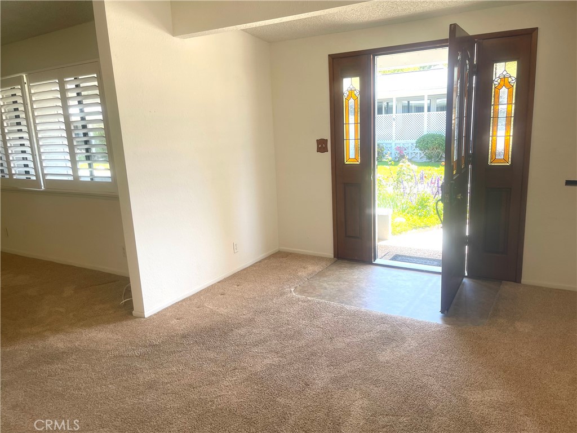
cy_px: 216
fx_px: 417
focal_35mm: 25
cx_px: 288
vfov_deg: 54.9
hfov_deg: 69.4
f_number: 1.6
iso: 32
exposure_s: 1/129
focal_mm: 5.1
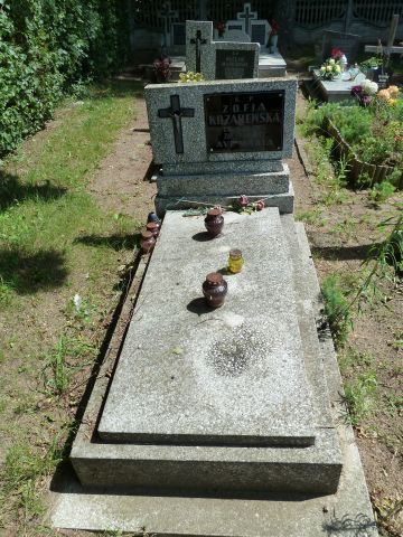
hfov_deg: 54.9
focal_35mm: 25
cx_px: 202
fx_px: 388
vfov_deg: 69.4
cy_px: 268
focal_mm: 4.1
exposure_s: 1/400
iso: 125
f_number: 4
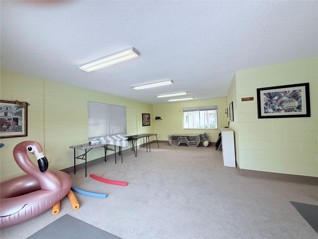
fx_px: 129
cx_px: 159
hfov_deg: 102.1
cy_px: 120
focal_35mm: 14
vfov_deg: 85.7
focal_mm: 2.22
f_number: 2.2
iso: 80
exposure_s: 1/99
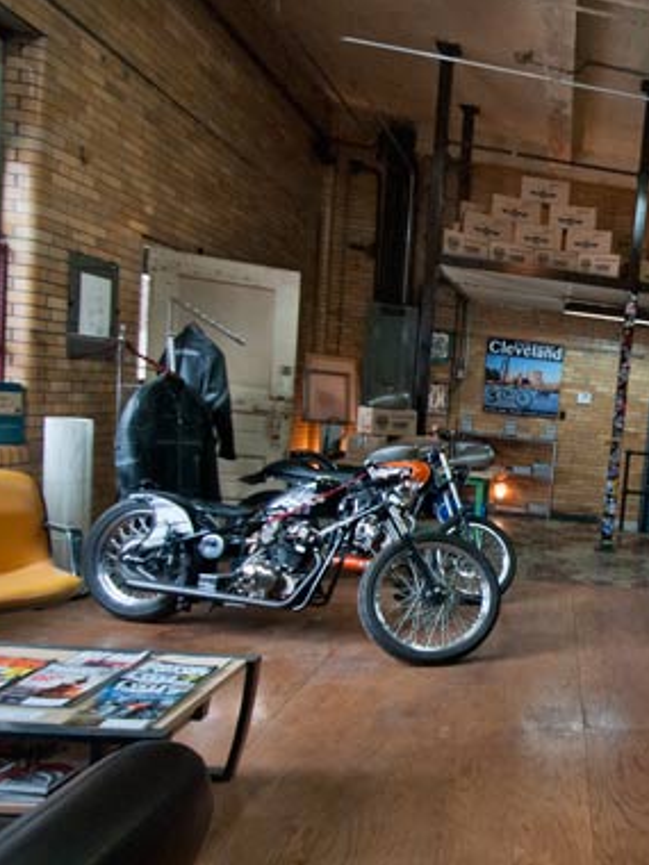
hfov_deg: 52.6
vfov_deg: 76.4
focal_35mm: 22
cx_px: 599
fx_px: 550
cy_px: 431
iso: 800
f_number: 3.5
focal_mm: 10
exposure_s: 1/125
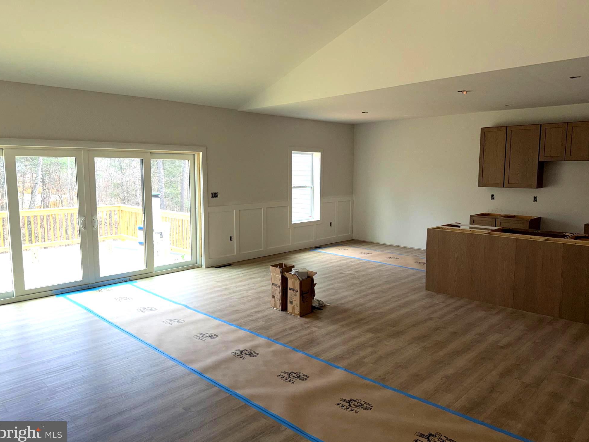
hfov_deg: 69.4
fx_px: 425
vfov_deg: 54.9
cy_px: 216
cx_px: 299
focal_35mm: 25
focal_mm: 6.76
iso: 80
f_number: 1.78
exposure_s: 1/207
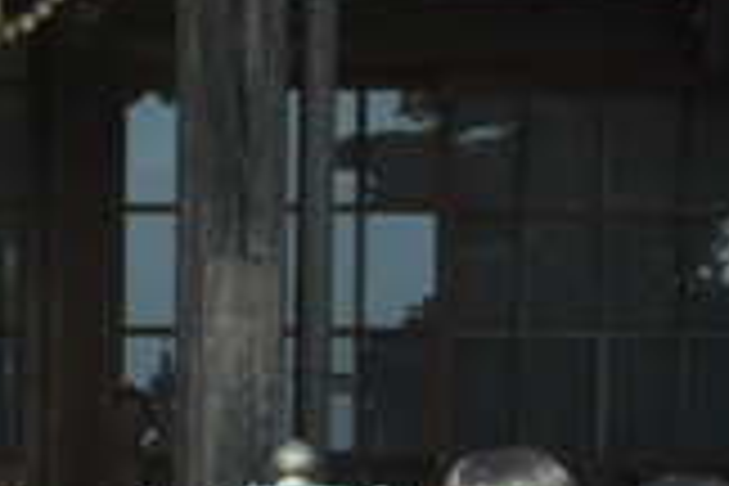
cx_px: -526
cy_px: 828
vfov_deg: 6.5
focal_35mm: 206
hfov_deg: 9.6
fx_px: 4171
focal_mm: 26
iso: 800
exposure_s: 1/500
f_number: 11
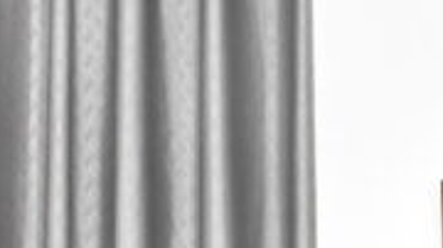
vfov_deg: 7.7
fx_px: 1797
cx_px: 458
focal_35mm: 153
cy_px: 436
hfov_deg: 13.8
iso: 9000
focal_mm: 25
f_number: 8
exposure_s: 1/60
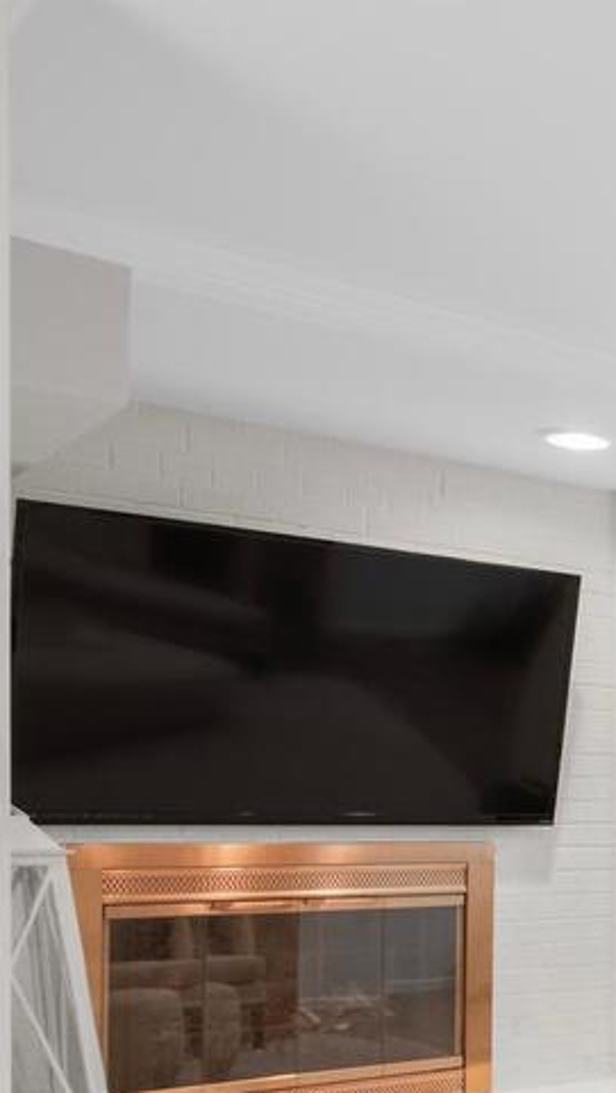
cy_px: 870
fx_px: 1363
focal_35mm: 47
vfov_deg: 41.8
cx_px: 1266
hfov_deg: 17.4
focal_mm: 10
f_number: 8
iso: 320
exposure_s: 1/4
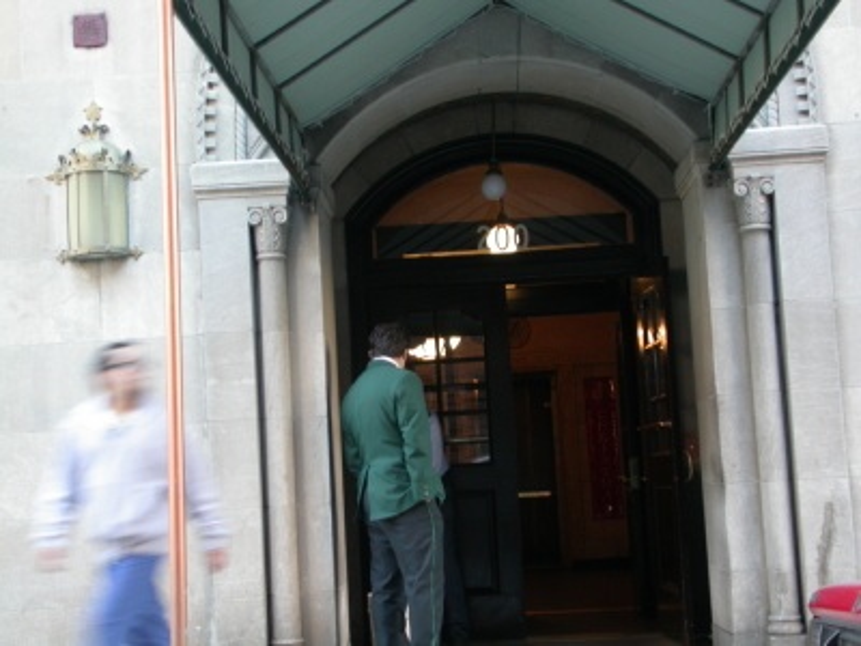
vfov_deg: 14.2
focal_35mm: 104
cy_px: 323
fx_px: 2587
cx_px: 430
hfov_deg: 18.9
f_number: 4
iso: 100
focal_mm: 21.5
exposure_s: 1/13.4
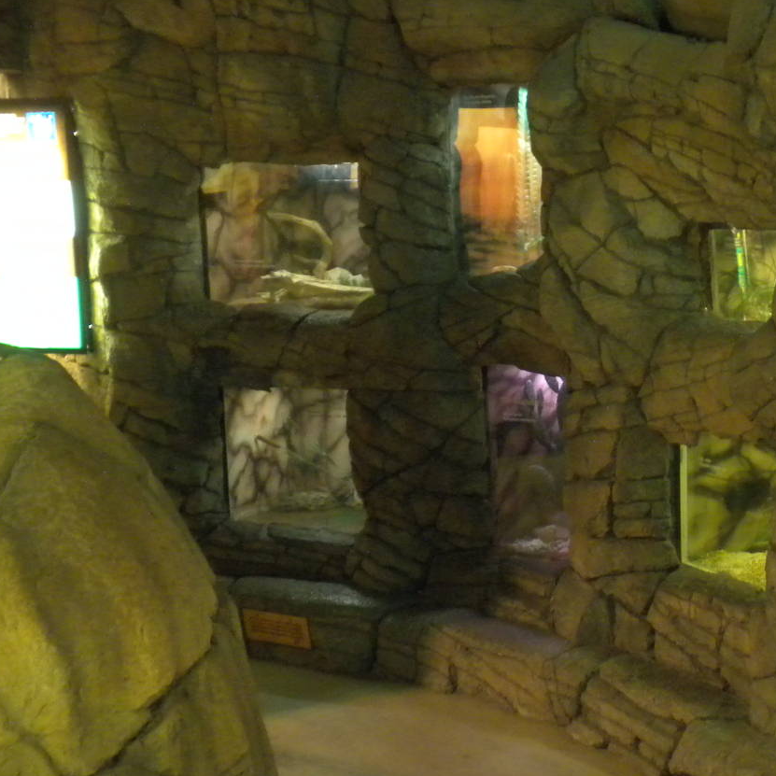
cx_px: 662
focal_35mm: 63
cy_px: 414
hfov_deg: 26.6
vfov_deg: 27.3
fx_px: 1598
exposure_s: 1/7.8
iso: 400
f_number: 3.5
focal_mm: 6.6
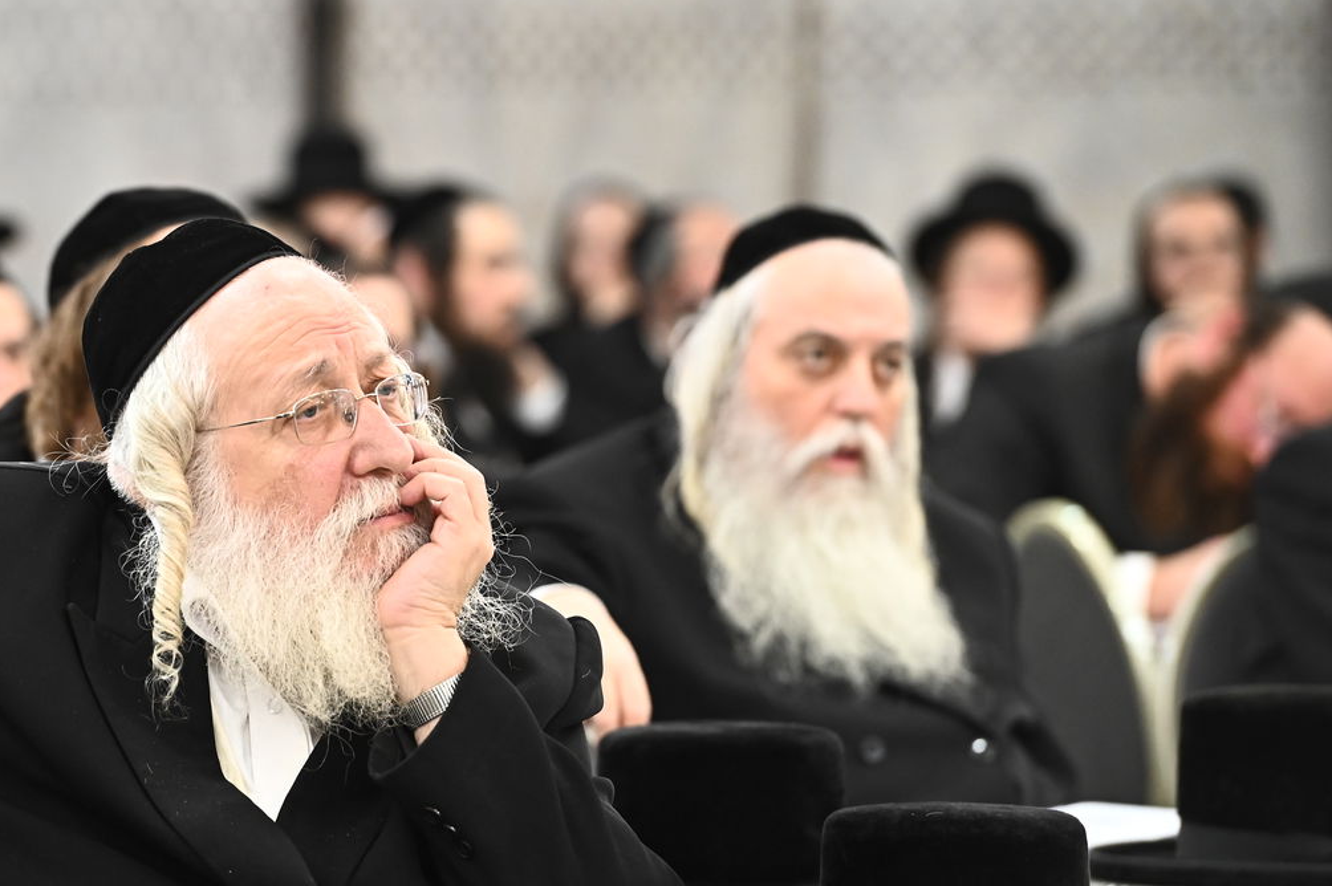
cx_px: 415
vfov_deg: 4.9
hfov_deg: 7.4
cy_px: 517
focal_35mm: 279
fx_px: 10316
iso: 2500
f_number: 5.6
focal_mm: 200
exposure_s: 1/100
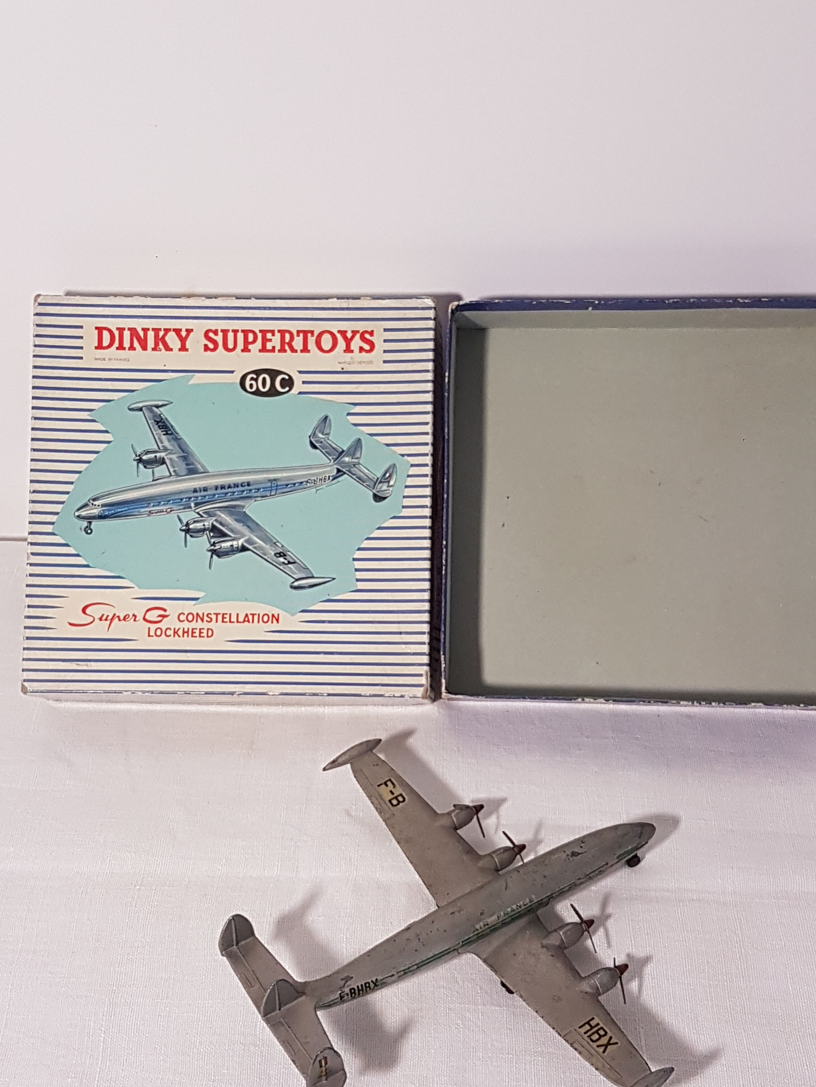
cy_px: 625
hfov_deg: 46.8
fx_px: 943
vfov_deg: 59.7
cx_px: 433
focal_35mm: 30
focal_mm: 4.2
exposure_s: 1/50
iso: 125
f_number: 1.7
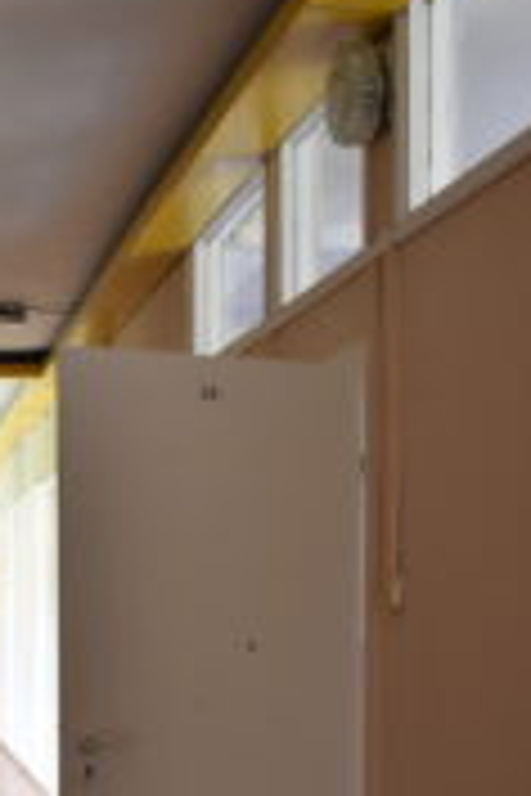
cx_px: -40
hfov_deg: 20.3
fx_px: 1416
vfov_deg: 30.2
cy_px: 697
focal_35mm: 64
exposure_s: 1/100
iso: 800
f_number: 5
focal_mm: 18
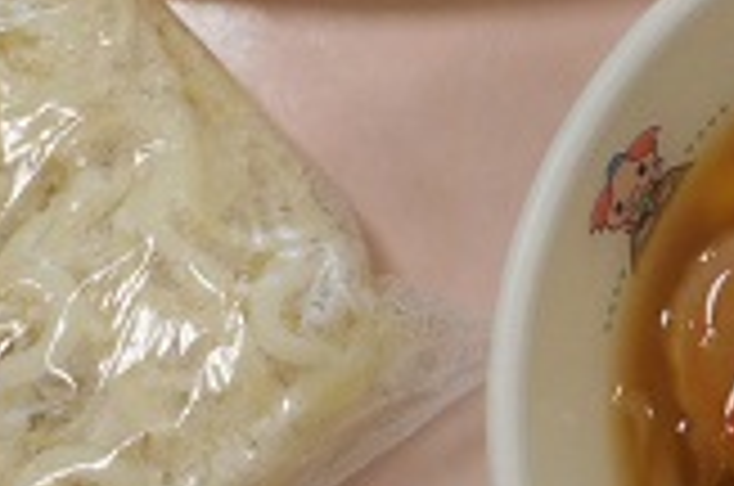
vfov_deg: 13.6
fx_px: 2015
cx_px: 471
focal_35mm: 99
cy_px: 22
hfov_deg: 20.6
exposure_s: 1/30
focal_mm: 4.5
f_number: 3.7
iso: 140
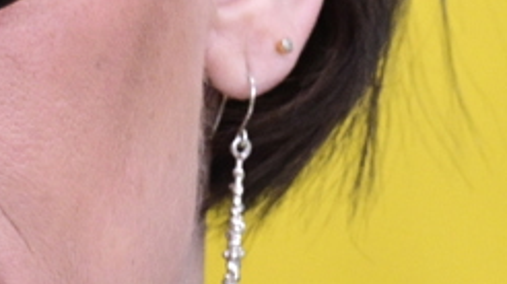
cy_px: 33
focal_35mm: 1072
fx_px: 14402
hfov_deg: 2.0
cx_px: 76
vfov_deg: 1.1
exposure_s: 1/320
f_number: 4.5
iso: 2000
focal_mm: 185
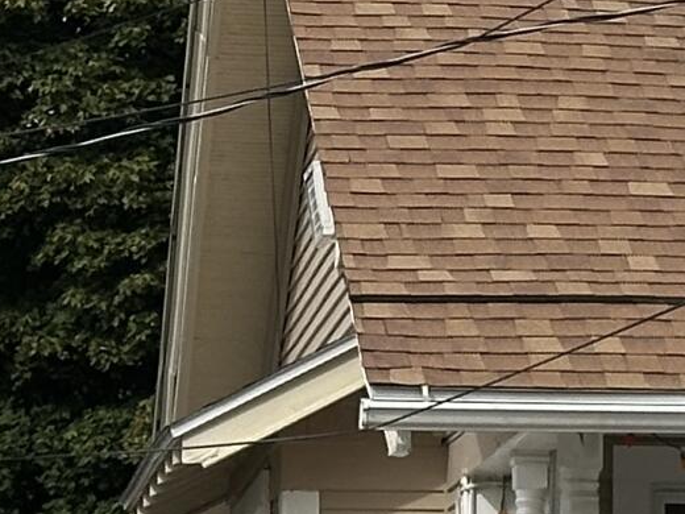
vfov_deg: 5.3
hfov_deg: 6.9
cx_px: 1365
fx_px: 5481
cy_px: 633
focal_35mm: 277
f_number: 1.78
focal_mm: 6.86
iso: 64
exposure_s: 1/3058
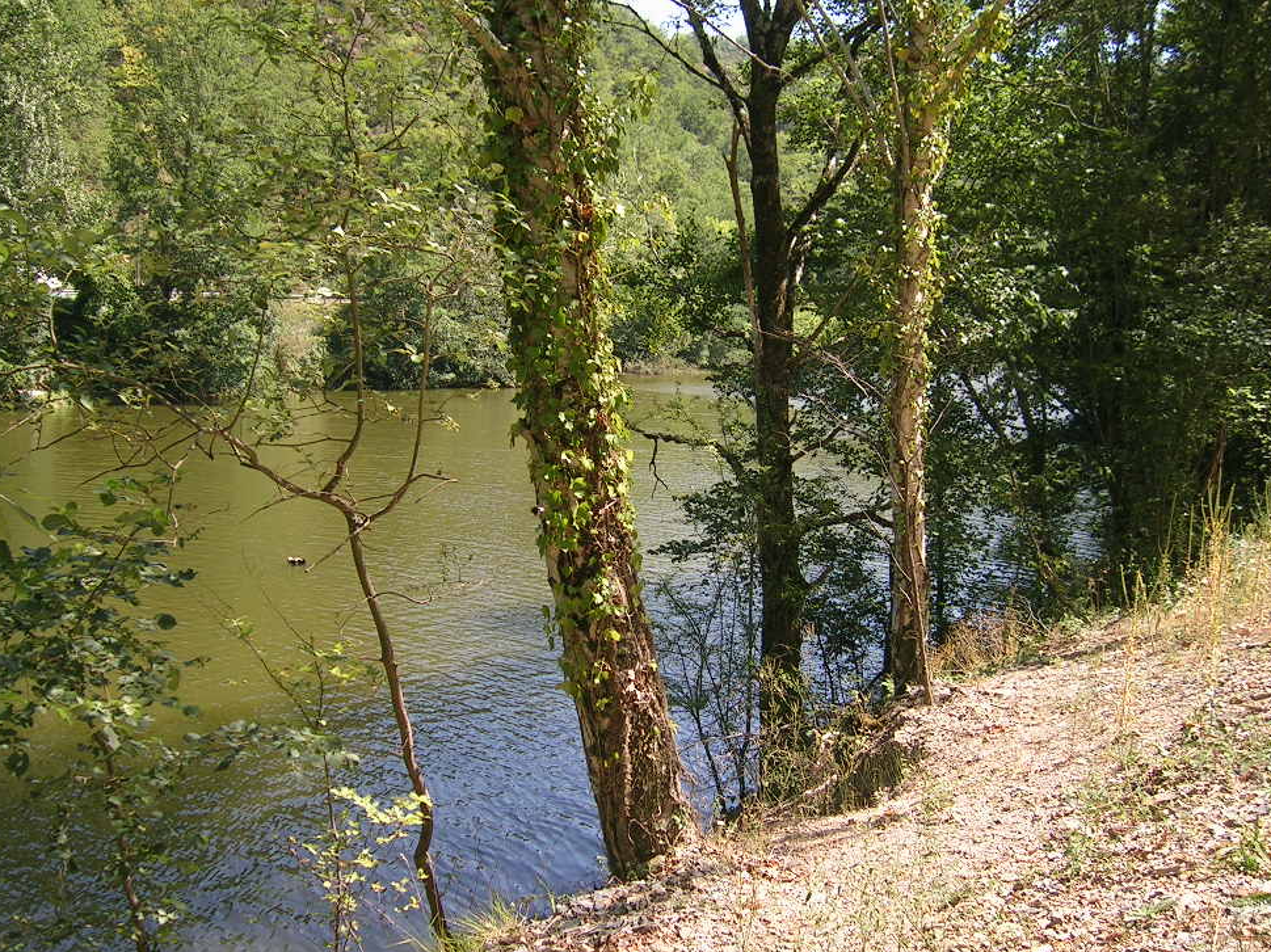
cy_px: 493
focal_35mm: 37
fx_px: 1358
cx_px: 639
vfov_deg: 38.6
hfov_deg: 50.2
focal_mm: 5.4
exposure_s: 1/318
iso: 50
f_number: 2.8
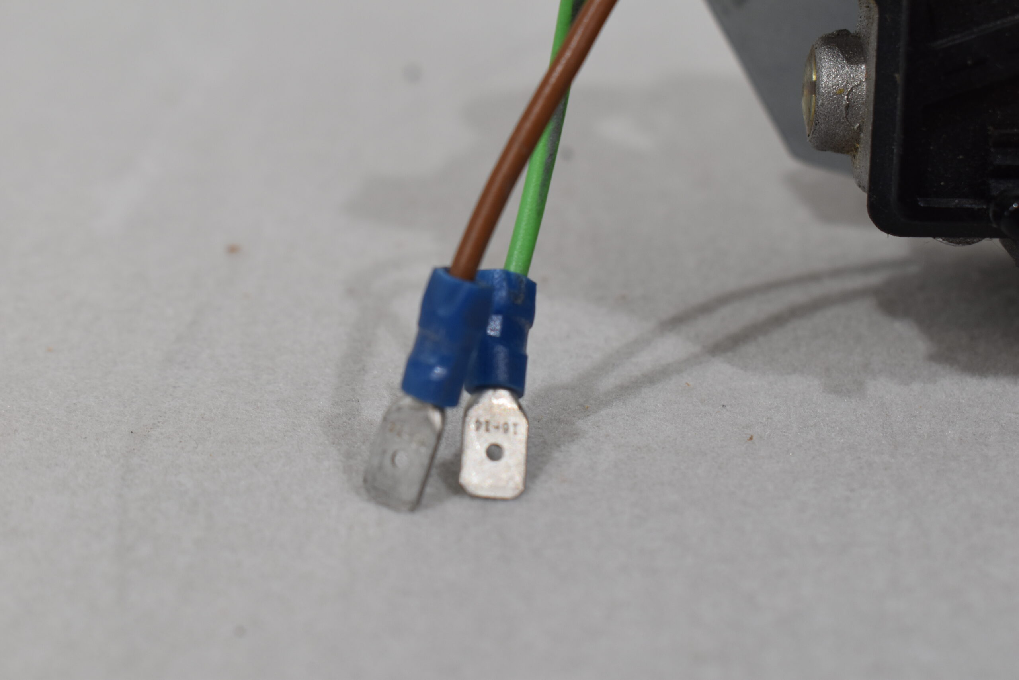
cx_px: 510
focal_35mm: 69
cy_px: 340
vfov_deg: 19.7
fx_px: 1953
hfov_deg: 29.2
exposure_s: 1/60
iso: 400
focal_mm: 46
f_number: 8
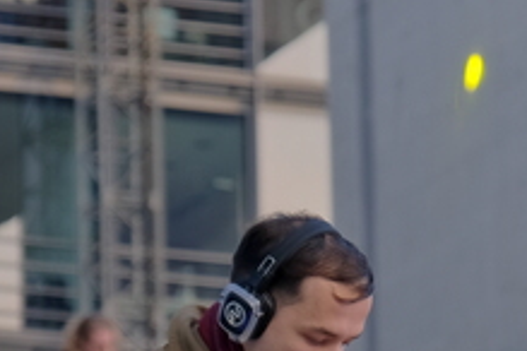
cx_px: 137
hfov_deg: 5.0
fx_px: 6089
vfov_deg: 3.3
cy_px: 456
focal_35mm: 416
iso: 160
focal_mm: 59.6
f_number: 2.8
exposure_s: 1/200
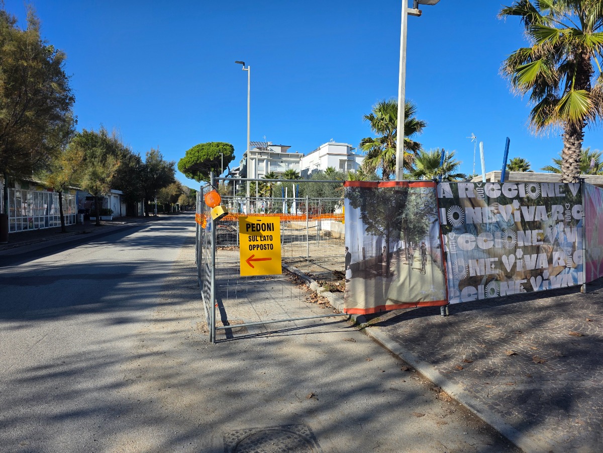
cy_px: 226
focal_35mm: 23
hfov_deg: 73.9
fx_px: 401
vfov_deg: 58.9
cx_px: 302
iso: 80
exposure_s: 1/5447
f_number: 1.7
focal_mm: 6.3
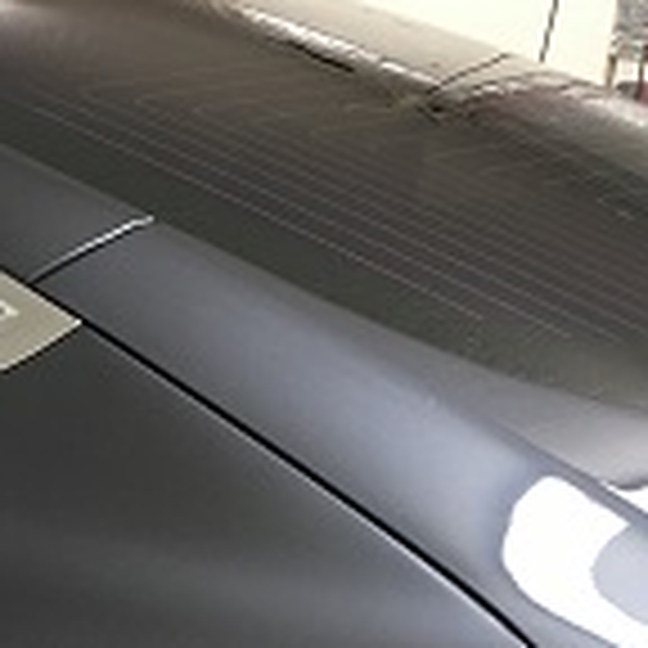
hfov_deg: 18.8
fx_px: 1737
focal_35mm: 82
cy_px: 475
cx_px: -306
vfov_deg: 21.0
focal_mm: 4.15
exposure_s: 1/30
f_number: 2.2
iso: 100
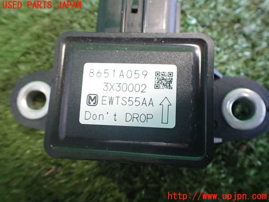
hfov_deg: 60.0
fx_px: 233
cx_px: 134
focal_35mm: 30
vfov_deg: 46.8
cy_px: 101
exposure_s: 1/50
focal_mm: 5.4
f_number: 2.3
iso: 800
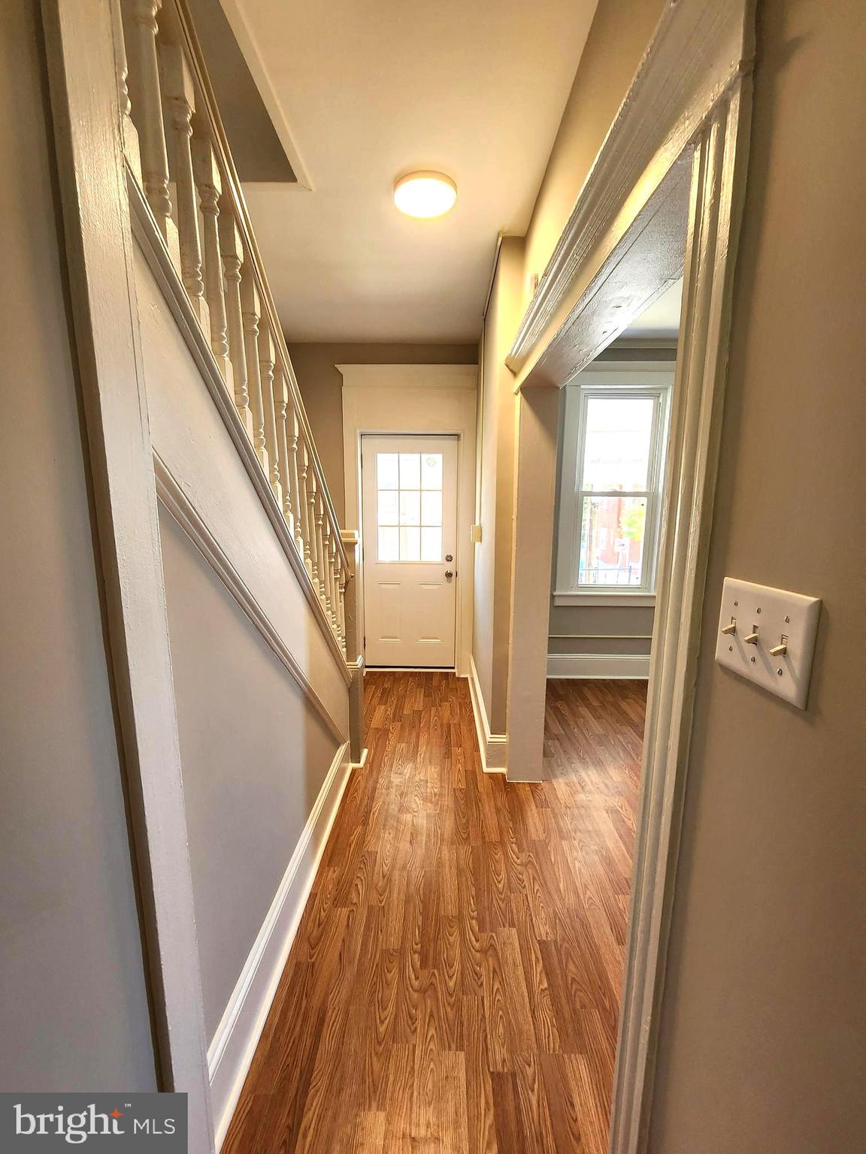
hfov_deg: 89.9
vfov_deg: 106.2
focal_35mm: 13
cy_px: 577
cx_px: 433
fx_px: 434
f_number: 2.2
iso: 200
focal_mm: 2.2
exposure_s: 1/60
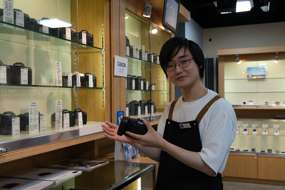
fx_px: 309
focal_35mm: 39
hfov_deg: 49.5
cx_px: 142
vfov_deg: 34.2
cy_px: 95
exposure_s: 1/50
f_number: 4
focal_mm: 26.2
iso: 125
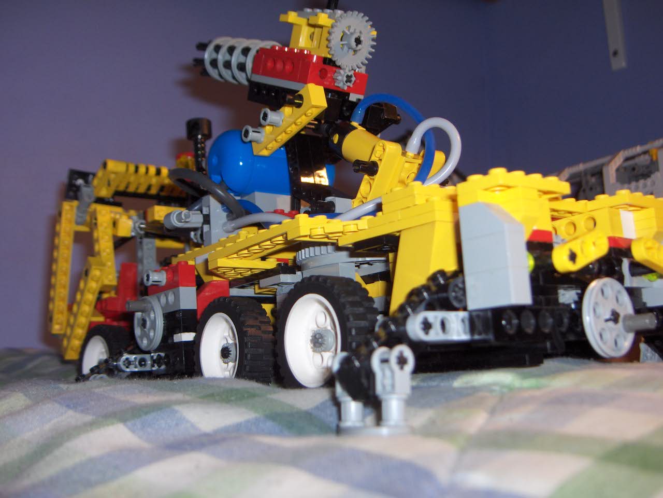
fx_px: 747
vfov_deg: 36.8
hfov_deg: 47.9
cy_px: 249
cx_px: 332
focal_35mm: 39
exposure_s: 1/60
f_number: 2.8
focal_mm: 8
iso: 100
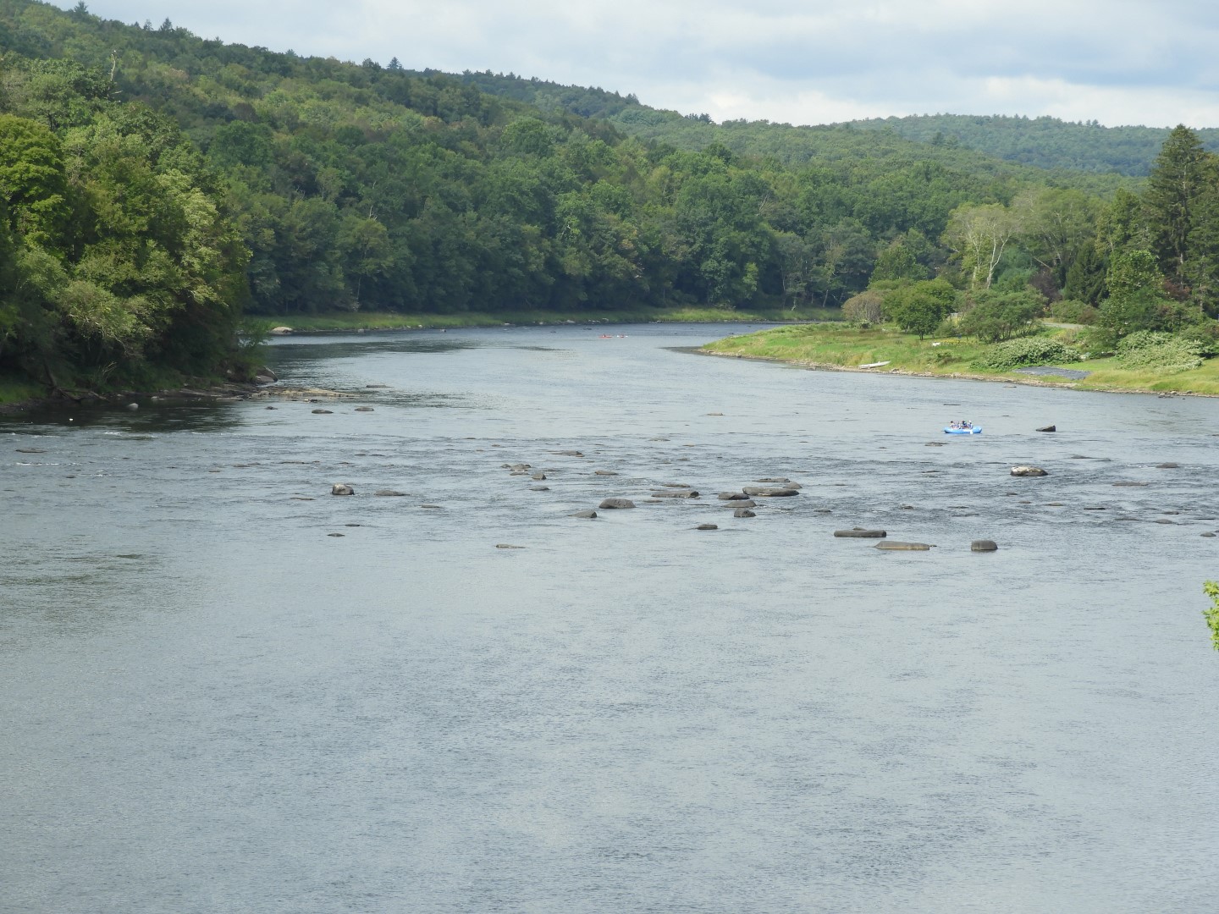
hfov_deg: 14.6
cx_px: 610
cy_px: 457
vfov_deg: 11.0
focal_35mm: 135
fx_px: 4754
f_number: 5
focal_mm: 24.2
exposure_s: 1/400
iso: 100
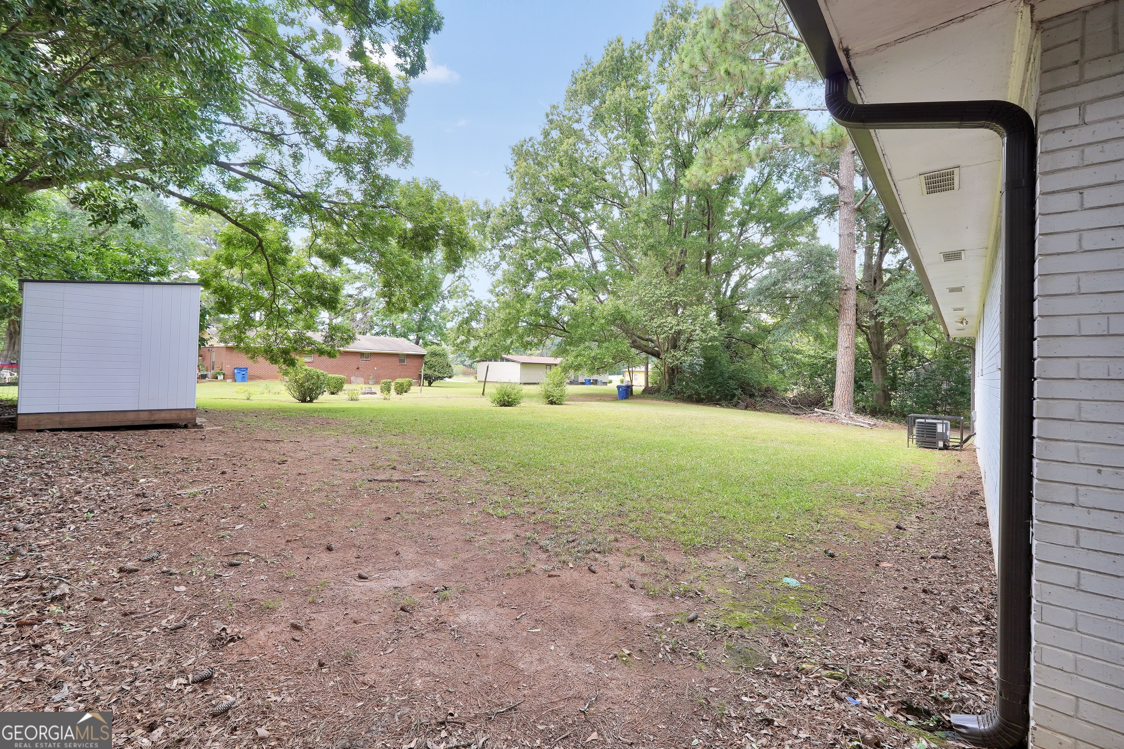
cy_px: 374
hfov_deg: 100.4
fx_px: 468
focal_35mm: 15
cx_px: 562
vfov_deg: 77.3
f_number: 4.5
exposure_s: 1/80
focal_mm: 10
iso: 100
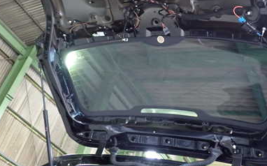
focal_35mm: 50
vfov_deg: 25.2
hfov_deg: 40.2
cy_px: 27
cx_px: 154
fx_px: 364
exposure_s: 1/30
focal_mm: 5.4
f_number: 2.3
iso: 800
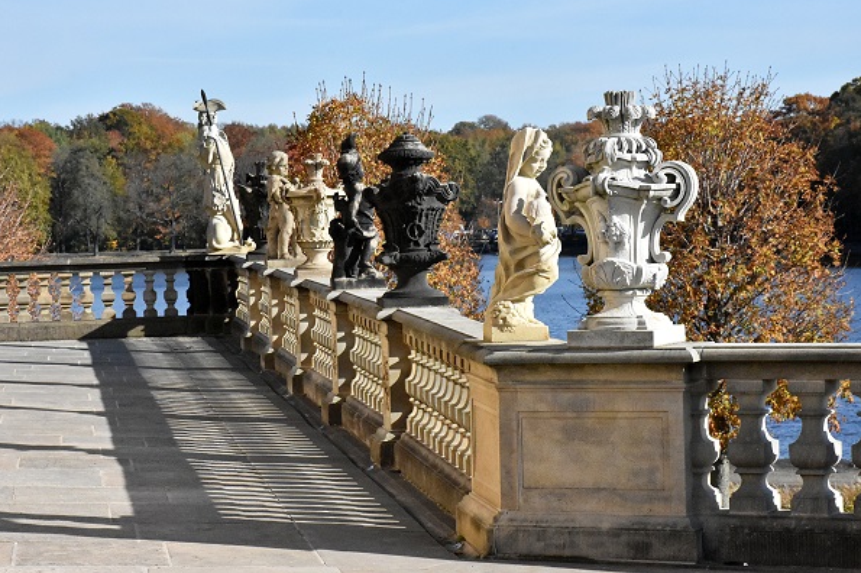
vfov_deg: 12.1
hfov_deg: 18.0
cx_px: 428
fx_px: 2713
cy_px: 285
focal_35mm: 114
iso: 4000
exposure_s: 1/8000
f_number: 11
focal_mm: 75
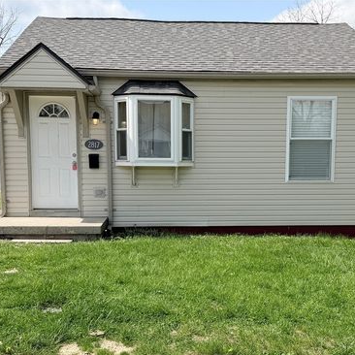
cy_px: 181
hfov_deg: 55.3
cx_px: 211
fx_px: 336
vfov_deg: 55.6
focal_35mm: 29
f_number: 1.78
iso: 80
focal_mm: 6.76
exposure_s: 1/6711
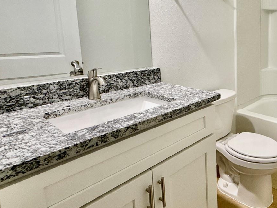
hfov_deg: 58.6
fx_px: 208
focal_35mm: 26
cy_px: 65
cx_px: 244
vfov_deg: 51.8
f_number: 2.2
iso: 250
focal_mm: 2.22
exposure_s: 1/60
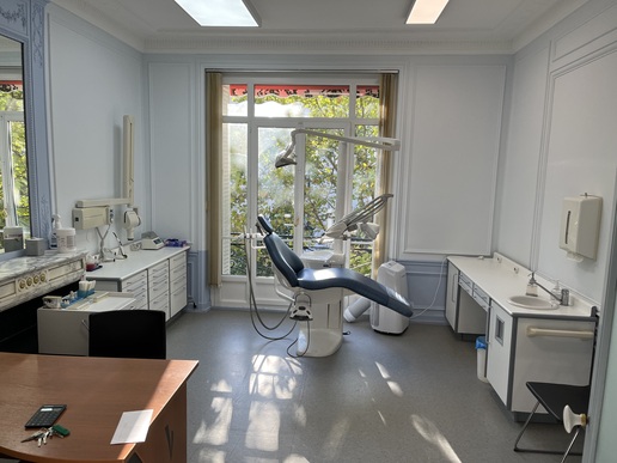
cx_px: 308
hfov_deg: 67.3
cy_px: 232
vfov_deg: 53.1
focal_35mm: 26
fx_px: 463
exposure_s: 1/199
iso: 40
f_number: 1.6
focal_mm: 5.1
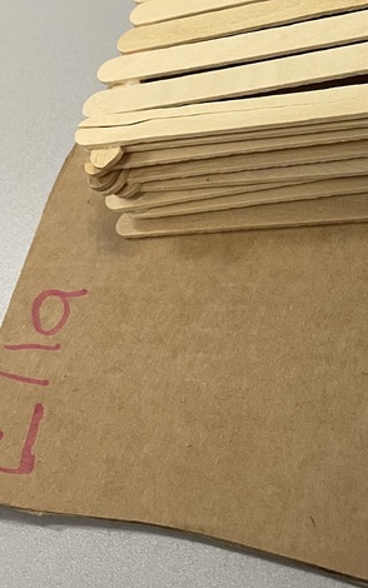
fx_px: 962
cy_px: 38
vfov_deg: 32.0
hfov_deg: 21.0
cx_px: 360
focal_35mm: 60
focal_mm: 4.2
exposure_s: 1/60
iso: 160
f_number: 1.6
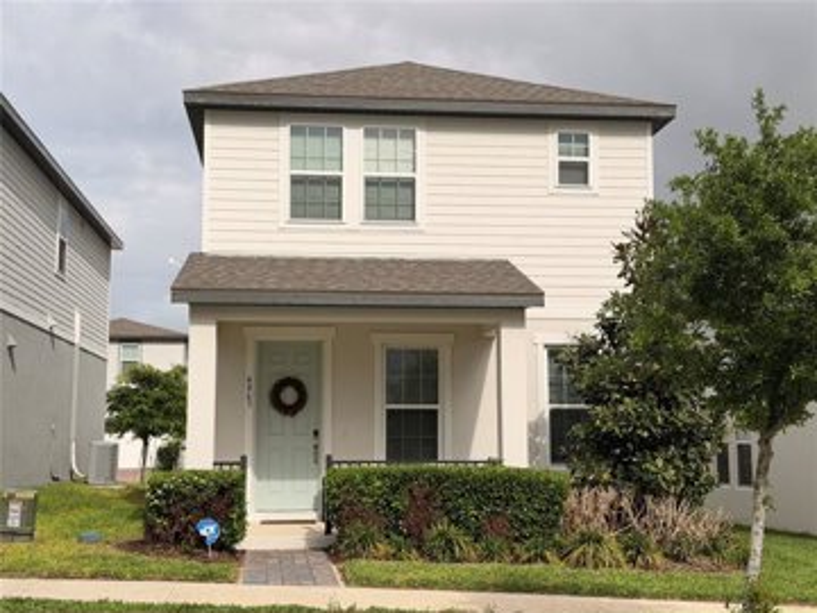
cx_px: 408
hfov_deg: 39.7
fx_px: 1133
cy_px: 306
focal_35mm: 48
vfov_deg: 30.3
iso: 64
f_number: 1.78
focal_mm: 6.76
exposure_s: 1/8772
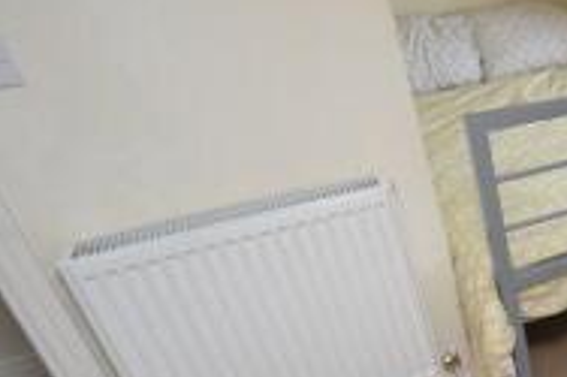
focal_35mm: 38
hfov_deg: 36.2
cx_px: 715
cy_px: 252
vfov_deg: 34.7
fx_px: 598
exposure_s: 1/100
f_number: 8
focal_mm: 10
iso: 1600
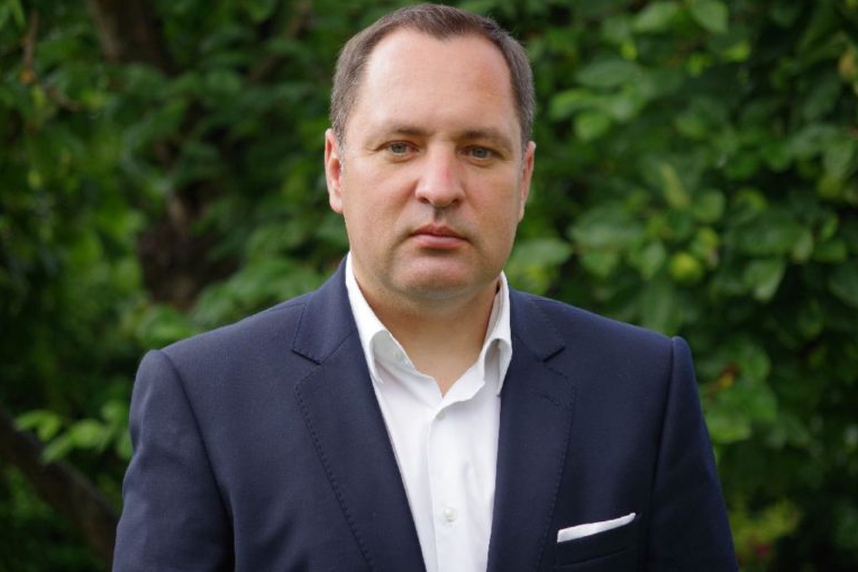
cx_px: 429
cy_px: 285
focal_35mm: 188
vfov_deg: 7.3
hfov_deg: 10.9
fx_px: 4479
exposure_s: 1/200
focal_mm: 125
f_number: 4.5
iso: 200
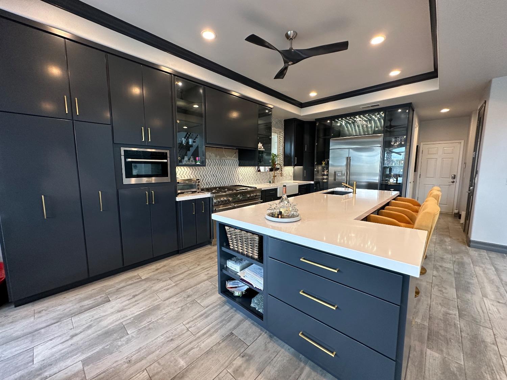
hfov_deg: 102.1
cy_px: 190
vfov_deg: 85.7
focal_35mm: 14
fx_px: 205
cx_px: 254
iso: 200
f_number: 2.2
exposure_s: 1/120
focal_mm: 2.22
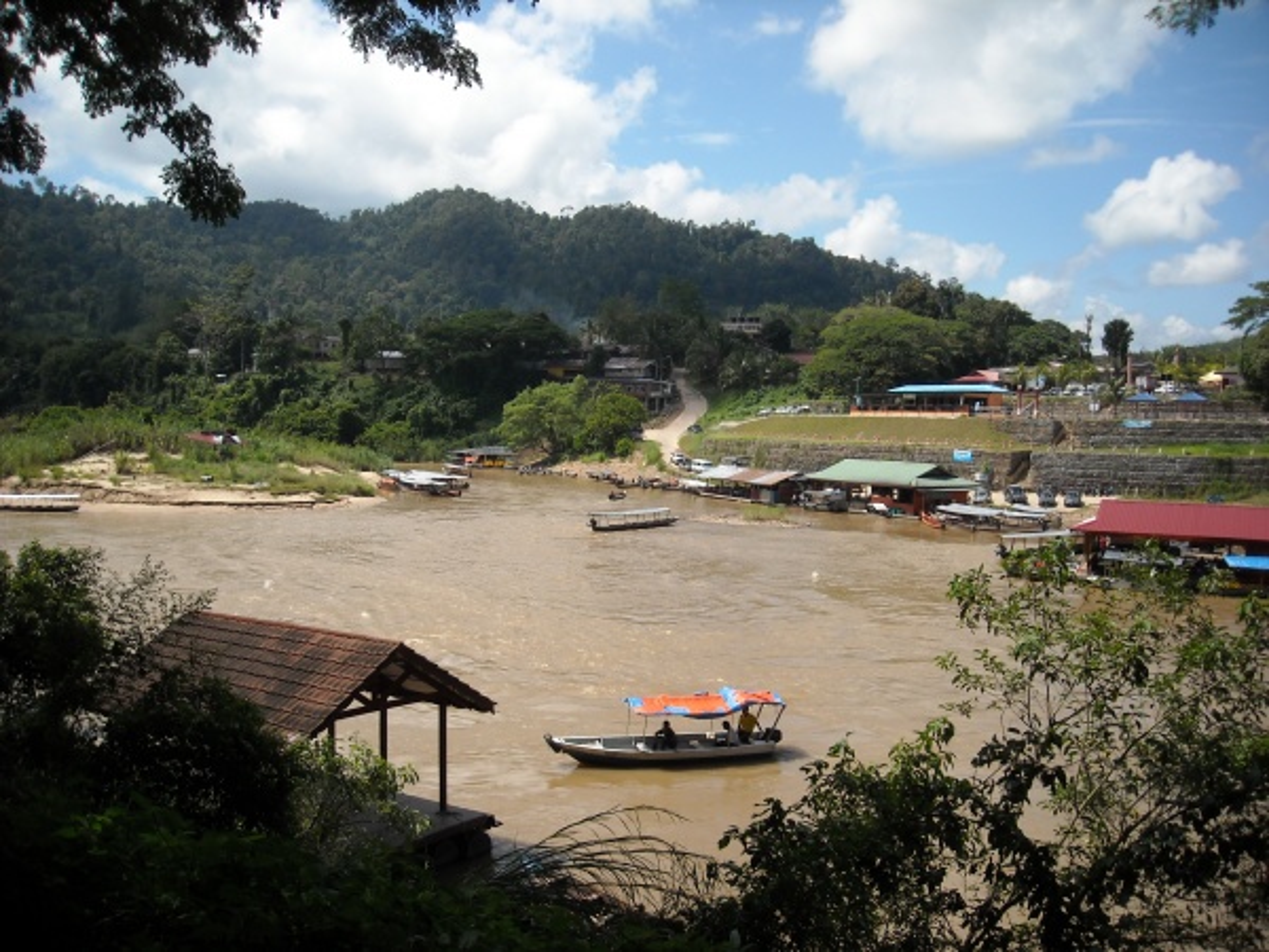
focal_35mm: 35
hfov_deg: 52.6
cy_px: 476
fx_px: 1283
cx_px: 634
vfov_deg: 40.7
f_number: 5.6
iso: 64
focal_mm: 5.7
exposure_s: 1/272
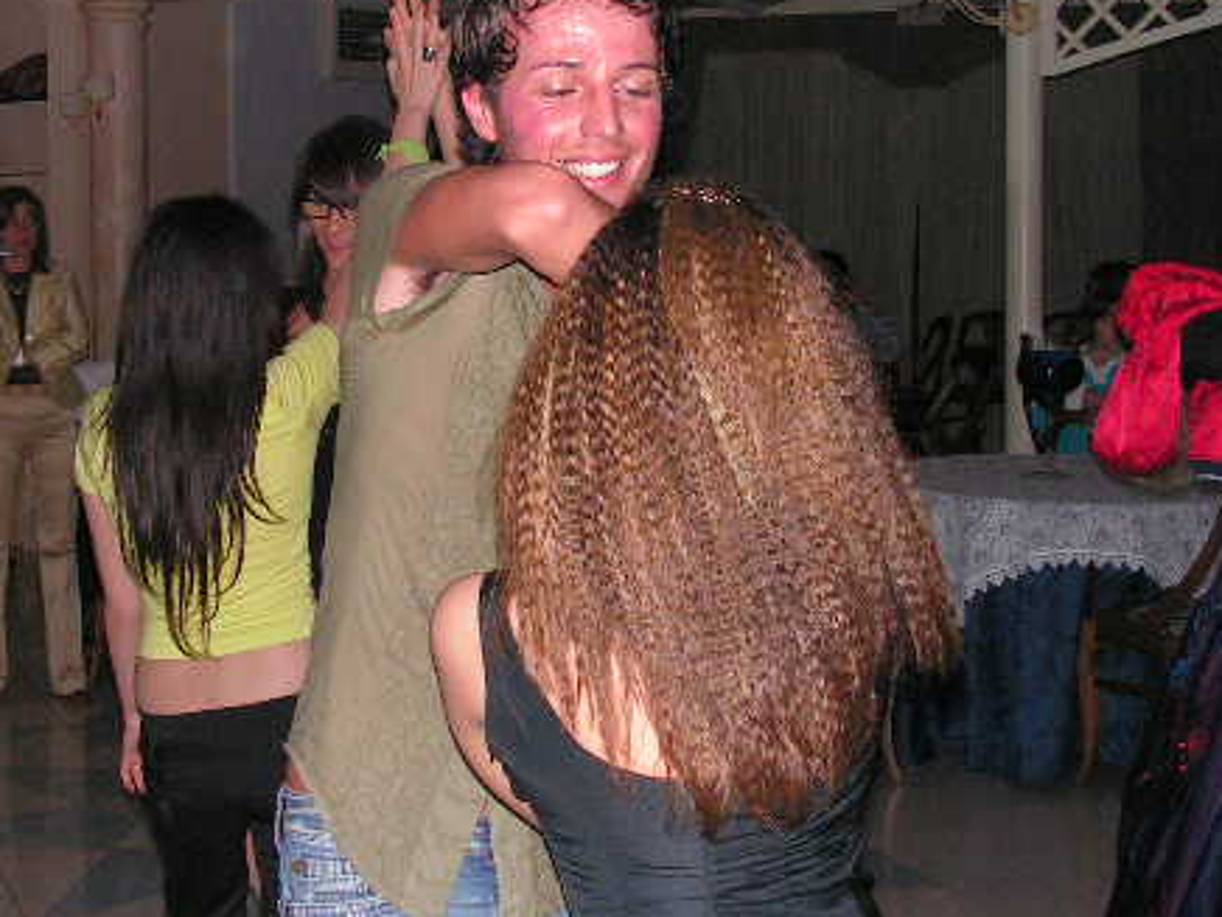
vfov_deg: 22.2
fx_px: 2330
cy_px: 362
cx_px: 516
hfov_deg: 29.3
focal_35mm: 66
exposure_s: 1/40
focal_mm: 7.6
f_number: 3.2
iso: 200
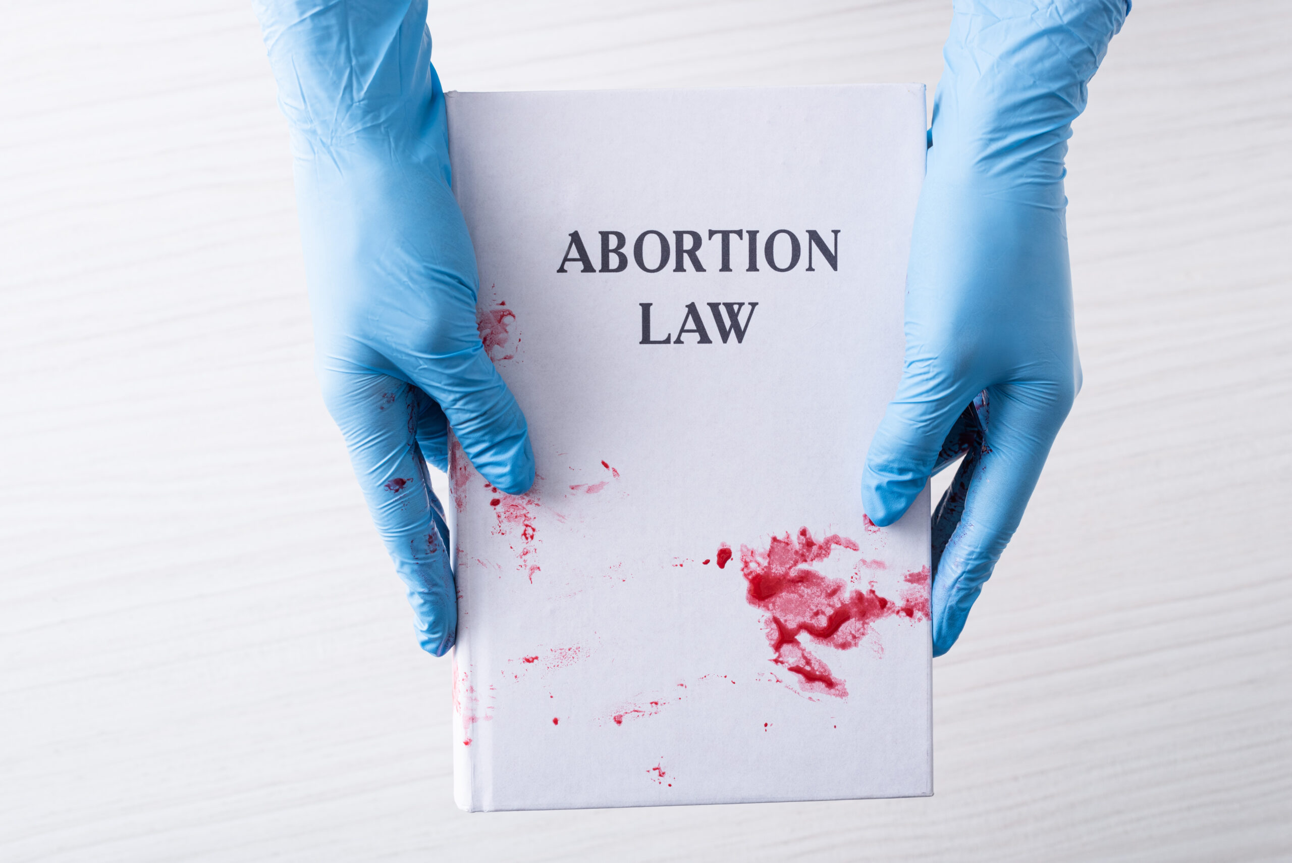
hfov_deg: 39.6
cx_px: 646
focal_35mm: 50
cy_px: 432
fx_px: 1795
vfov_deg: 27.0
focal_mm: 50
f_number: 7.1
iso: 200
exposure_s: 1/200
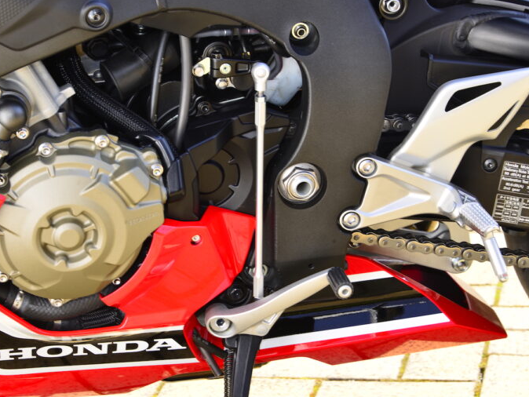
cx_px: 239
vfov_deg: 12.9
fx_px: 1758
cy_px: 198
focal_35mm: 115
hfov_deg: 17.1
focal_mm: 105
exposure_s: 1/25
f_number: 10
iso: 100
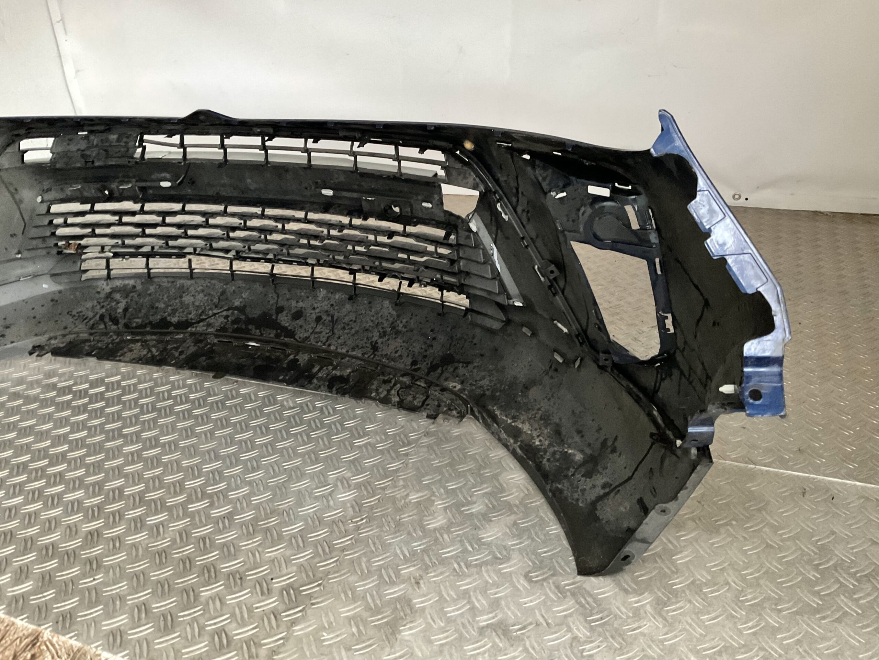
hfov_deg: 61.7
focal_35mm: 29
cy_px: 330
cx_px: 440
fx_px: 736
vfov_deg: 48.2
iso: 320
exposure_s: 1/25
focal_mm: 3
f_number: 1.8
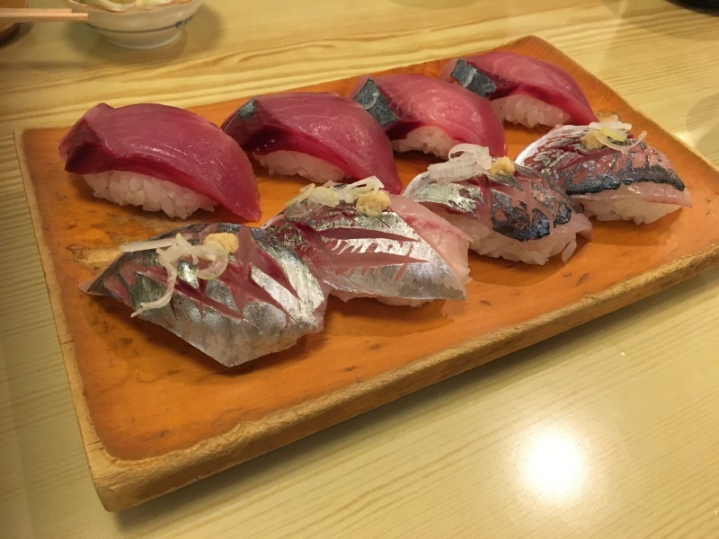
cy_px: 270
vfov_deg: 48.2
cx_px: 360
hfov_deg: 61.7
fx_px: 602
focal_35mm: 29
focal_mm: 4.15
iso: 200
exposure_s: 1/30
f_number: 2.2
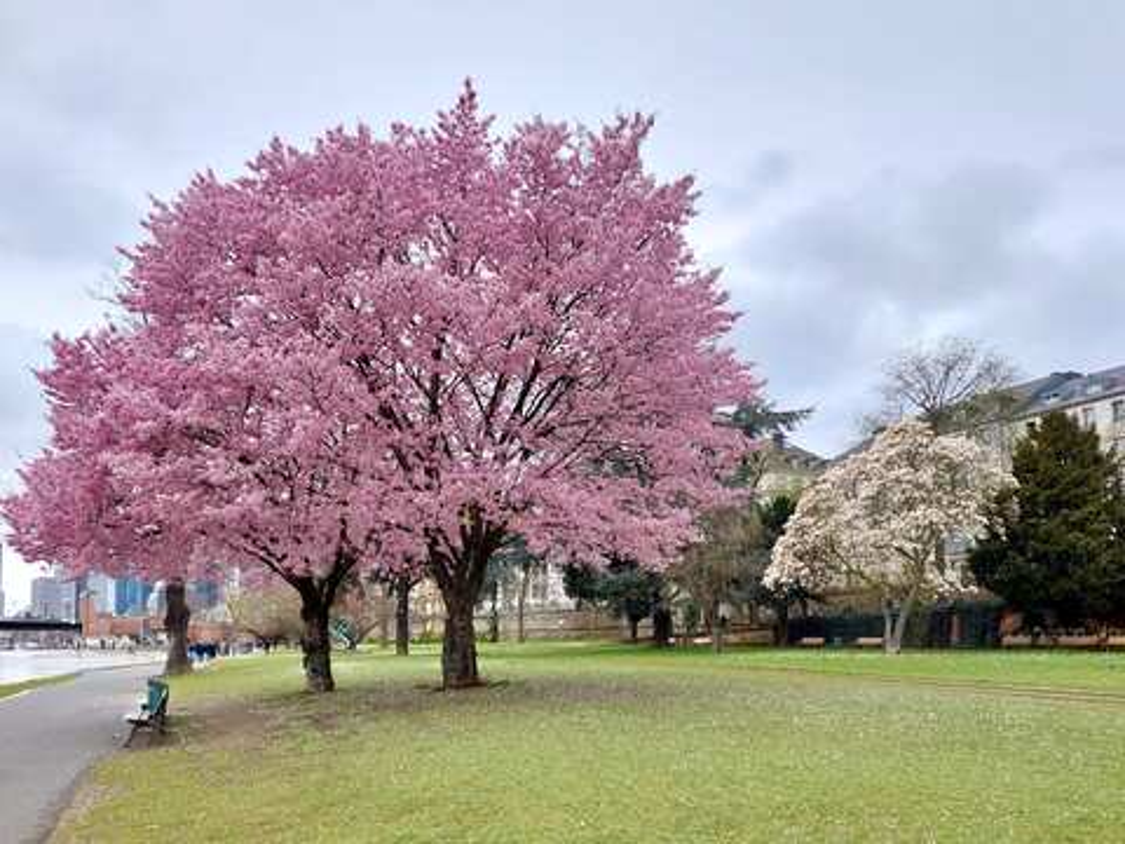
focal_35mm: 24
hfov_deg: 71.6
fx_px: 780
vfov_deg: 56.8
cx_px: 562
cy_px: 422
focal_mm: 5.23
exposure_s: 1/475
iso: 40
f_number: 1.8
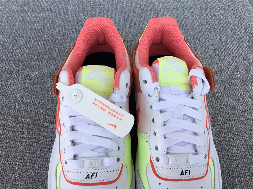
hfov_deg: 58.4
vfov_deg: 45.4
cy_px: 94
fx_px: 227
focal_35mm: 31
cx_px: 126
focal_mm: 3.3
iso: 25
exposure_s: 1/327
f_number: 2.4
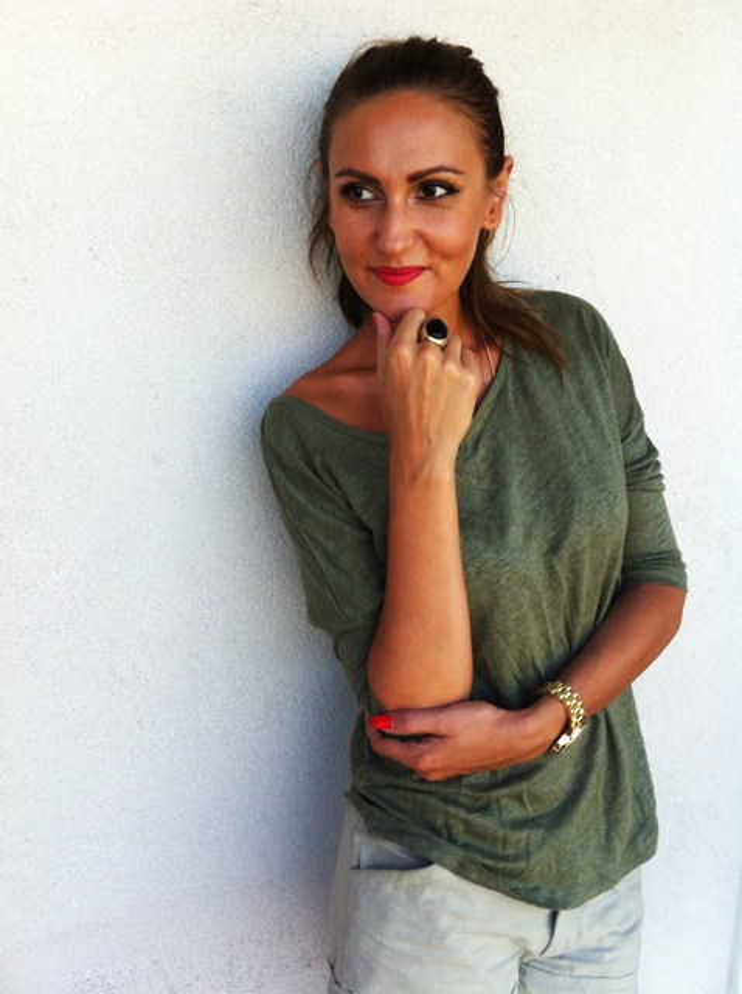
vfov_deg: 52.7
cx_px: 371
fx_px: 1003
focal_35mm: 35
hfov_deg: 40.6
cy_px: 497
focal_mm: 3.85
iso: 80
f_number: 2.8
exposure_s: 1/165
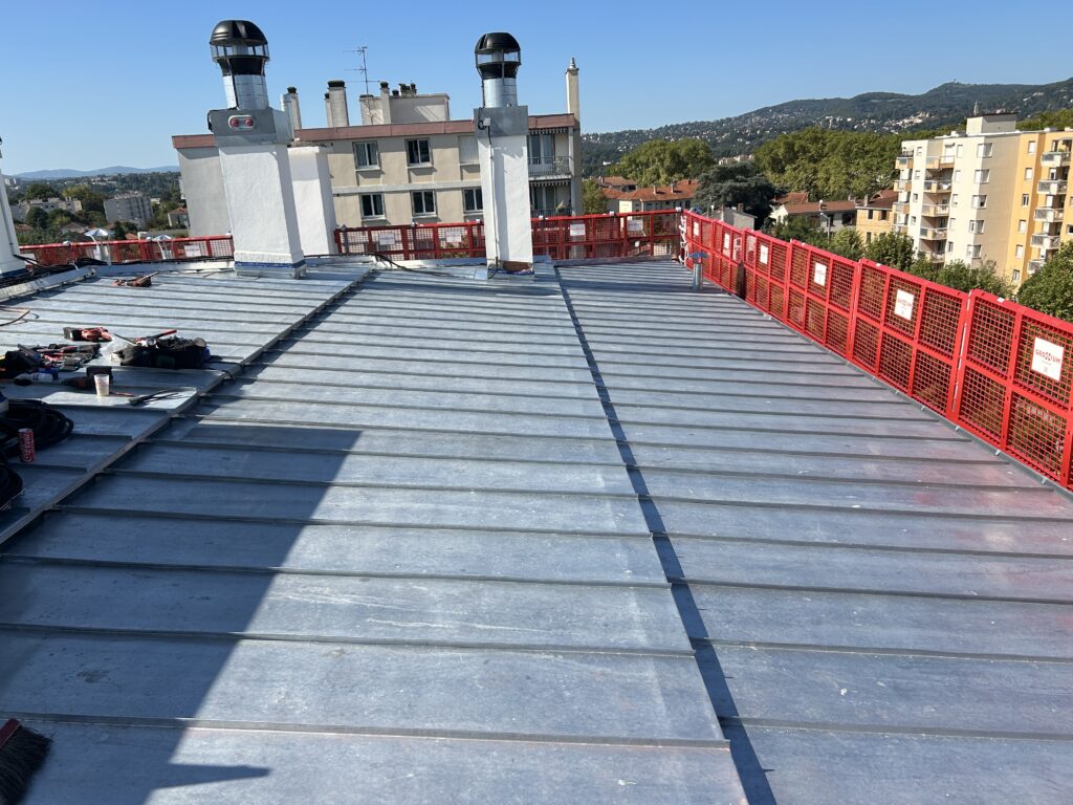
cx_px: 536
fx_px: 806
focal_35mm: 26
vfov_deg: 53.1
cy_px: 402
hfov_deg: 67.3
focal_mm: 5.7
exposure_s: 1/3968
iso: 50
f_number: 1.5
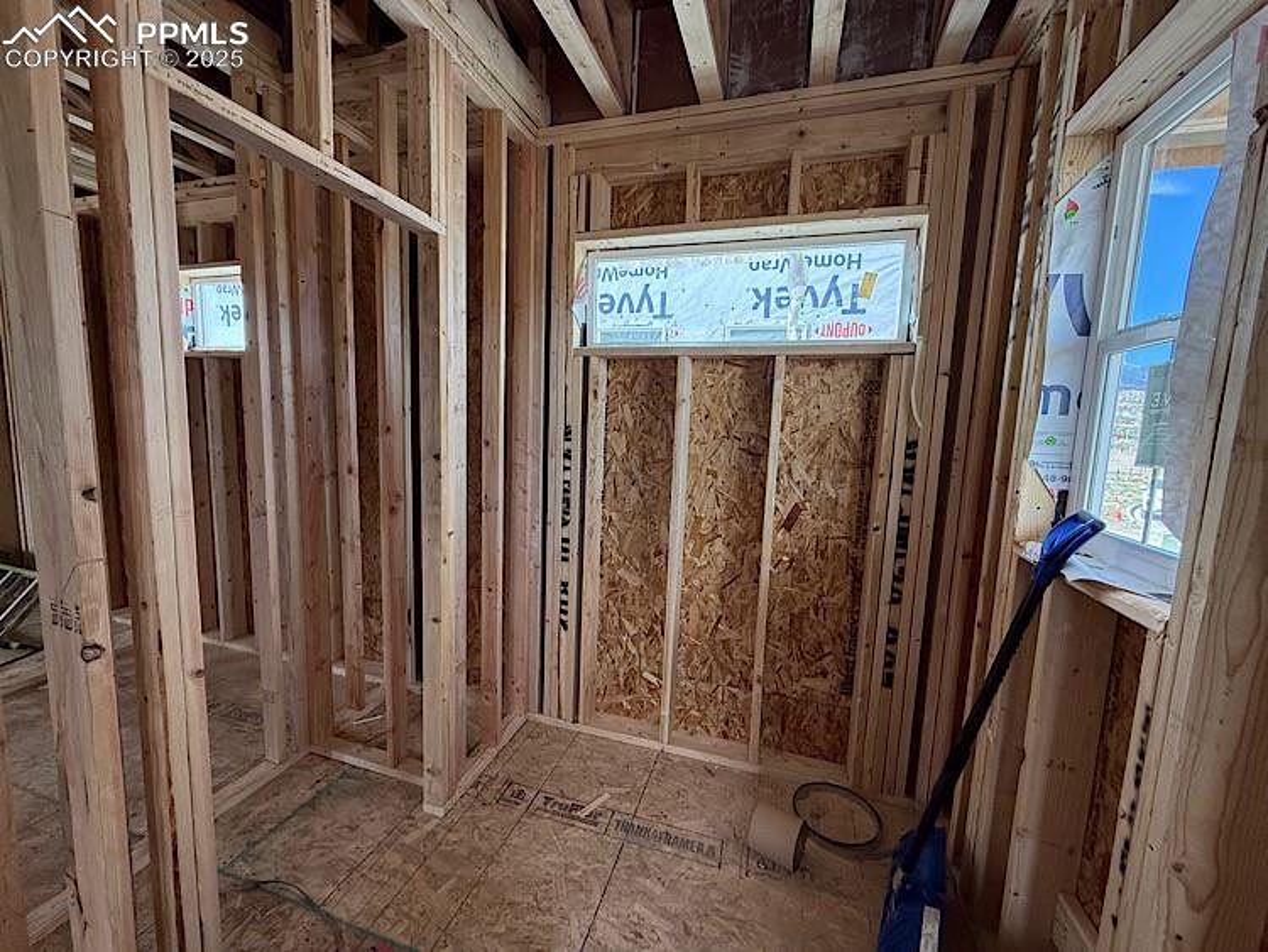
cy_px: 476
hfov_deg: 102.0
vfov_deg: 85.7
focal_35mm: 14
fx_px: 513
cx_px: 634
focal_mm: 2.22
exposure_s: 1/99
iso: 160
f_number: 2.2
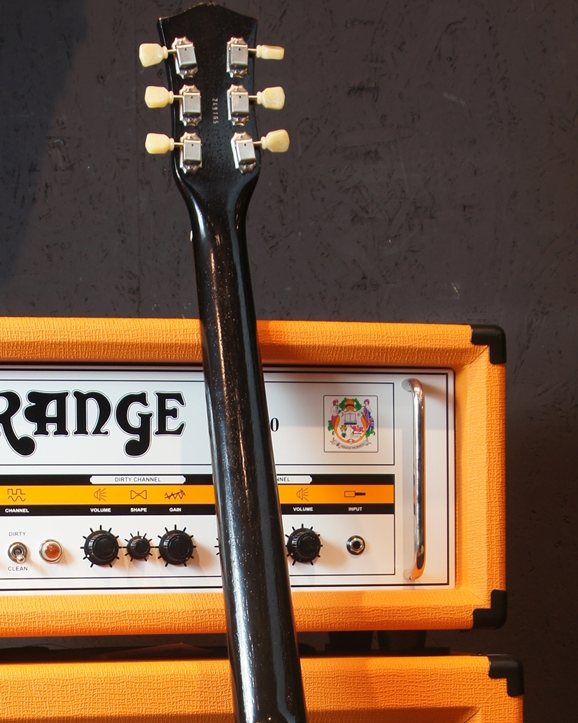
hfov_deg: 14.1
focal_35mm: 109
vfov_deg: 17.2
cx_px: 224
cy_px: 731
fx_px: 2332
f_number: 6.3
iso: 100
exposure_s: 1/4
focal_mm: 35
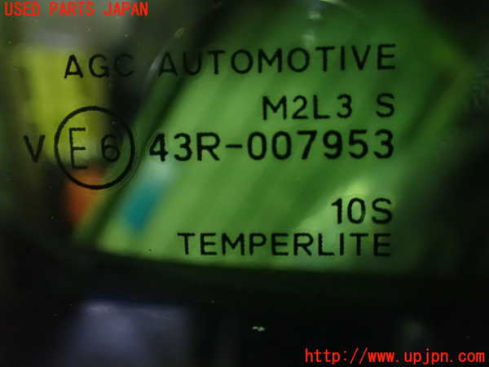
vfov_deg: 46.8
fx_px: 424
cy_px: 184
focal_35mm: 30
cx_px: 244
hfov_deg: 60.0
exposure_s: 1/13
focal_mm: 5.4
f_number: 2.3
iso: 1600
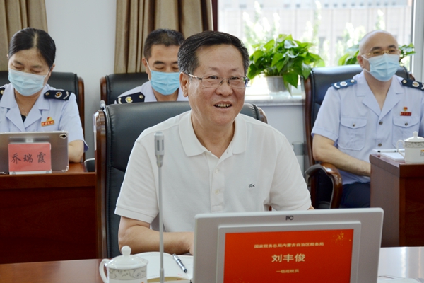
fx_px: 919
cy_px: 142
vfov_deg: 17.5
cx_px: 212
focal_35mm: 78
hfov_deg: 26.0
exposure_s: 1/125
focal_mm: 52
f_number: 5.6
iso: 400
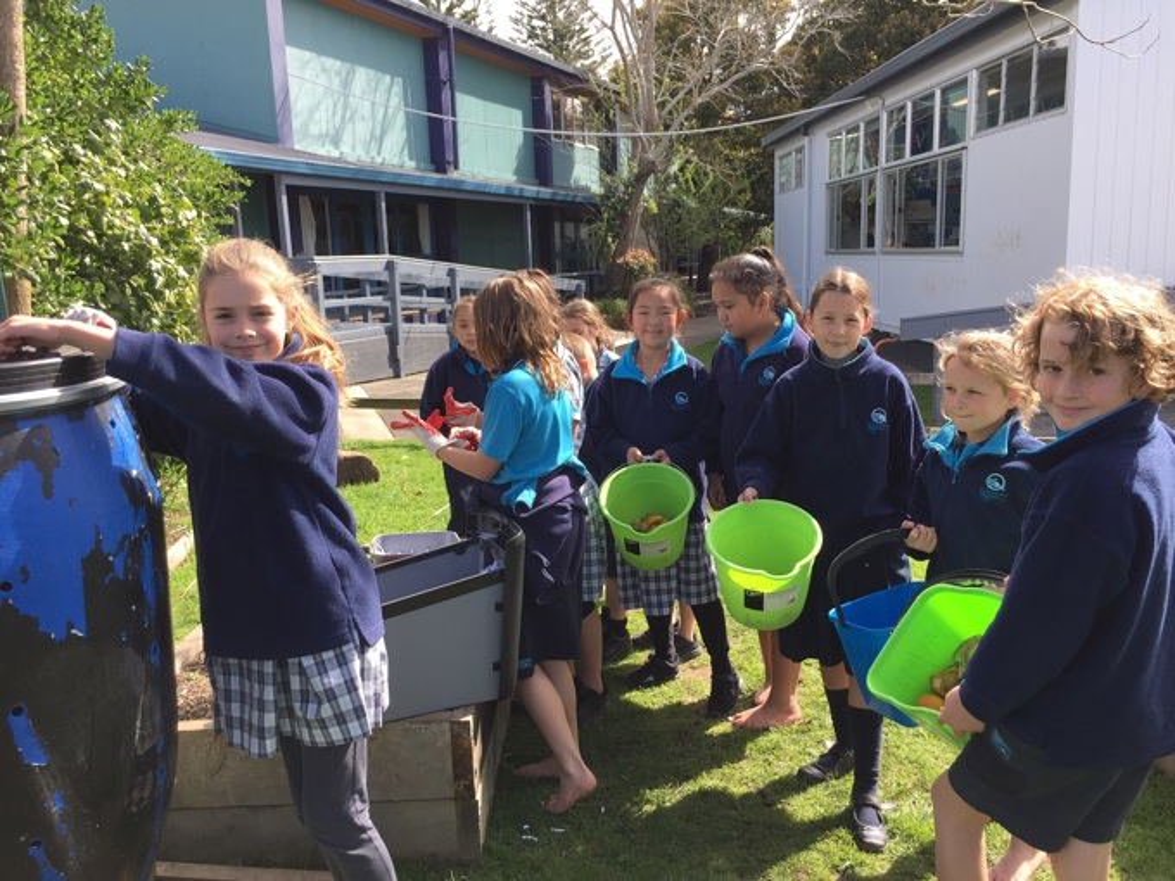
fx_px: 984
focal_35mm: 29
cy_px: 440
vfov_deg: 48.2
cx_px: 588
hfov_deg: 61.7
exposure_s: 1/565
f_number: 2.2
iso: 32
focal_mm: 4.15
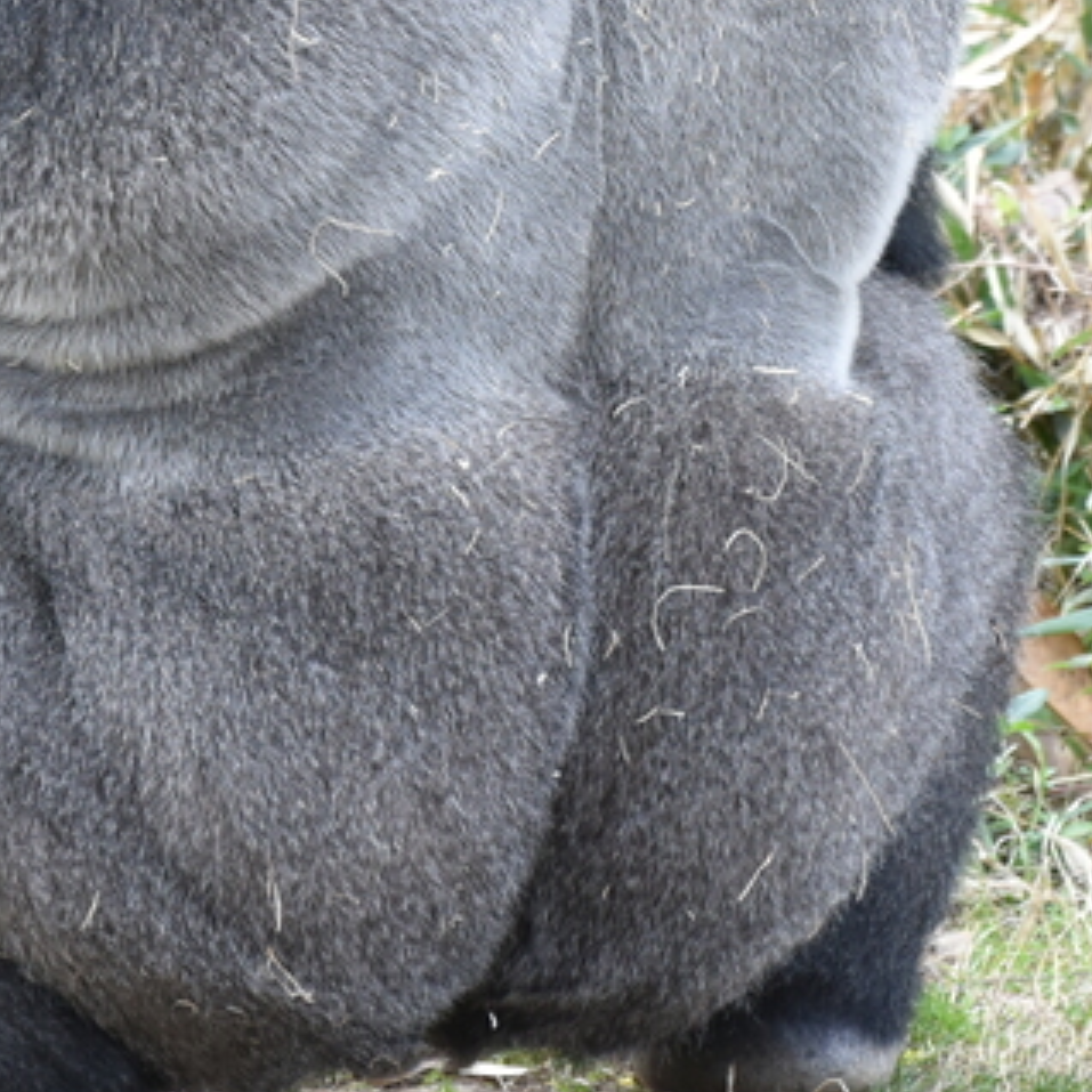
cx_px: 452
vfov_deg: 2.8
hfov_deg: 2.8
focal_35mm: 631
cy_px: -171
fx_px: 22521
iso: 1000
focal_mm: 185
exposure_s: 1/400
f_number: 5
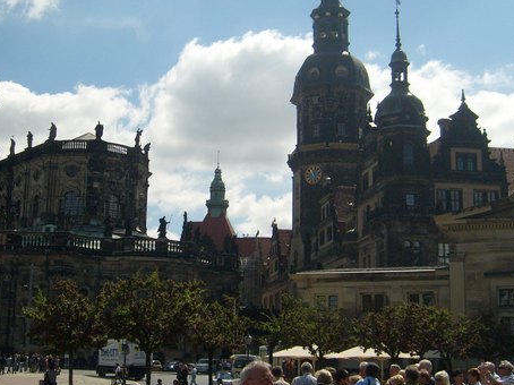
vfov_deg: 27.0
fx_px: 801
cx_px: 191
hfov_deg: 35.4
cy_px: 196
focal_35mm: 54
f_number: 7.1
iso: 80
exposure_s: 1/500
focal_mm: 5.8
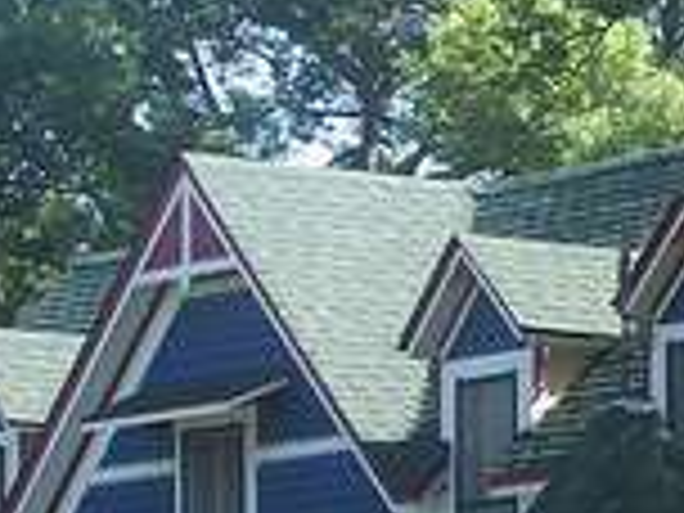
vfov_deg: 5.5
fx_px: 5296
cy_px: 652
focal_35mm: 268
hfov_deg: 7.3
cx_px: 837
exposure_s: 1/200
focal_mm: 10.7
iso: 64
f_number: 3.2
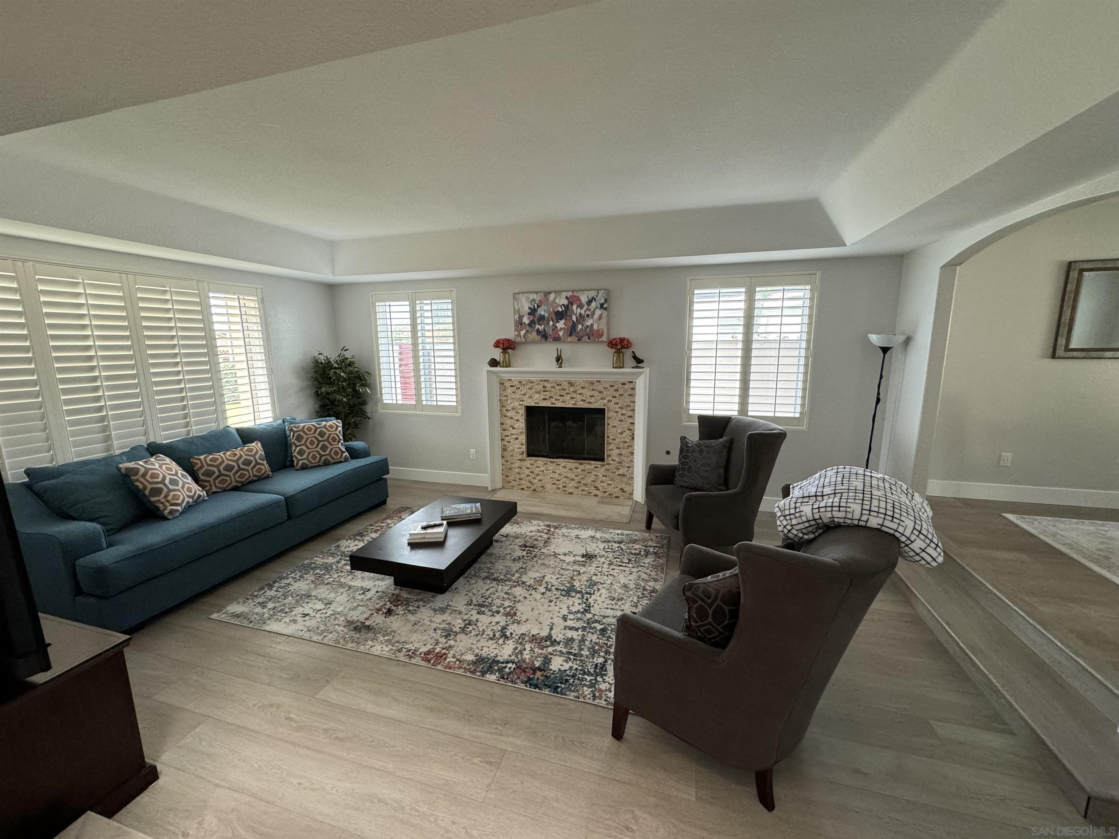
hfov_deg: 102.1
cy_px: 420
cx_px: 560
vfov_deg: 85.7
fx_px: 453
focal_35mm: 14
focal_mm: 2.22
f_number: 2.2
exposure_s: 1/120
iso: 250
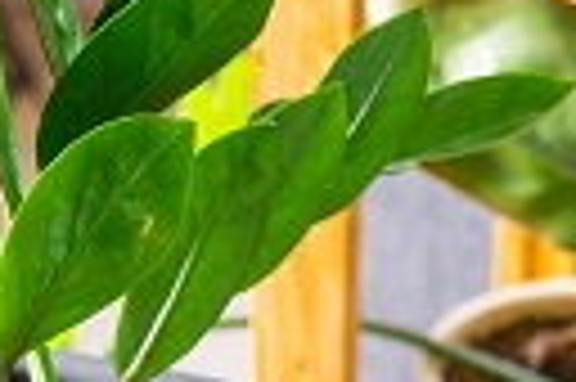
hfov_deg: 10.7
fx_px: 3052
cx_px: 76
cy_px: 645
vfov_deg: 7.0
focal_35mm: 191
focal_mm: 32.5
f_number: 4
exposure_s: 1/15
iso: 320
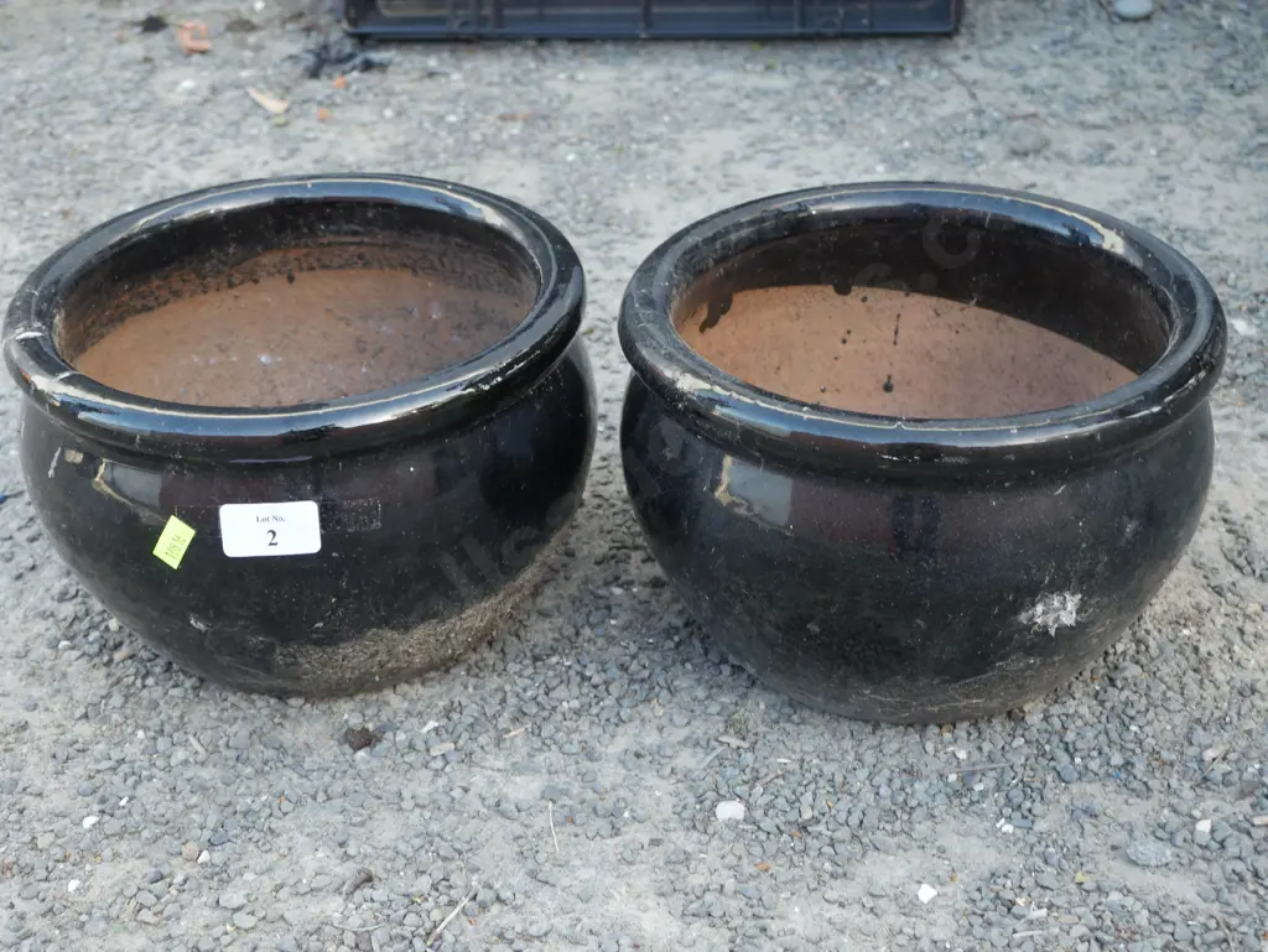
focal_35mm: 56
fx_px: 2052
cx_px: 634
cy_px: 476
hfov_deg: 34.3
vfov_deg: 26.1
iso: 320
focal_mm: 28
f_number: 5.3
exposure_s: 1/60
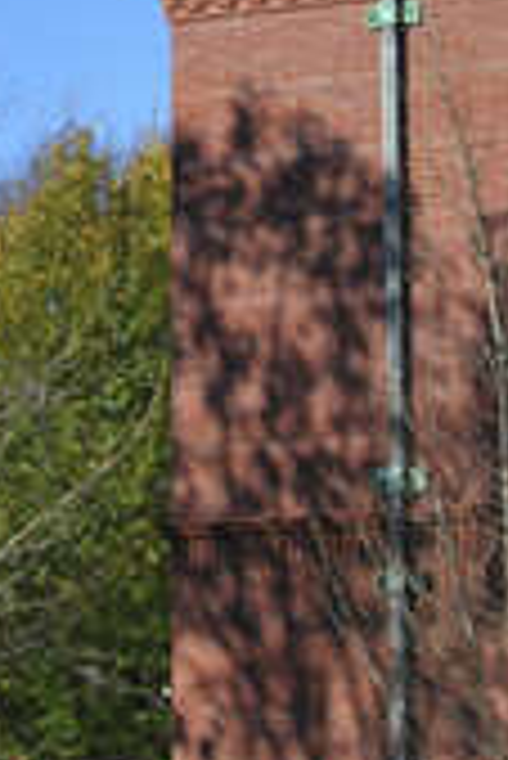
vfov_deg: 8.2
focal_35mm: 248
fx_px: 5246
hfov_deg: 5.5
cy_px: -72
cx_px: -9
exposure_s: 1/4000
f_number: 1.8
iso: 100
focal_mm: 35
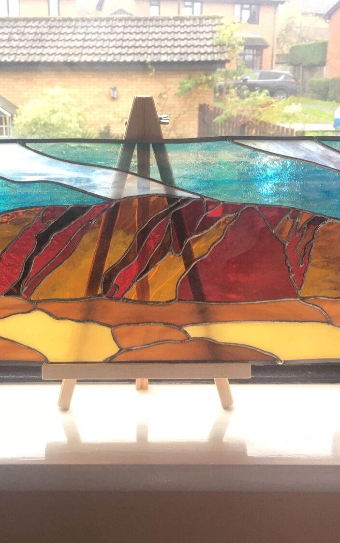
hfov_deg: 30.5
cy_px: 278
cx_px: 135
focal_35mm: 42
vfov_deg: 47.2
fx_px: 622
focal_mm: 4.15
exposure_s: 1/33
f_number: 2.2
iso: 50
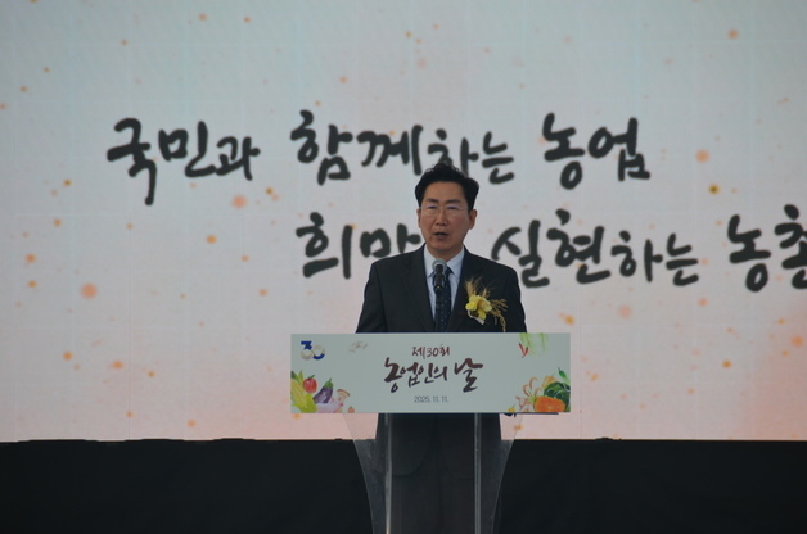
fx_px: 6711
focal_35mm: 300
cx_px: 404
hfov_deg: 6.9
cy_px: 267
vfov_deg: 4.6
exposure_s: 1/500
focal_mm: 200
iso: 200
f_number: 8
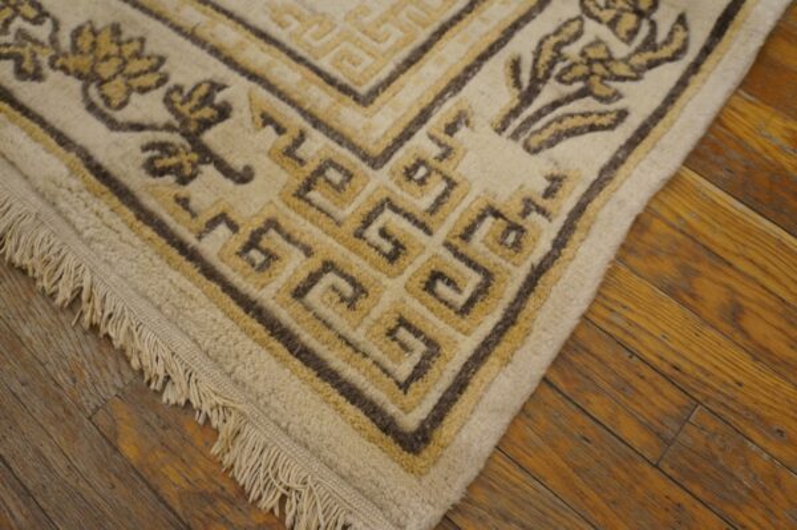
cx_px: 398
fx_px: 664
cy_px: 265
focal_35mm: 30
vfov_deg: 43.5
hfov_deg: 62.0
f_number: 4
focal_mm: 20
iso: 1250
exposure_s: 1/160
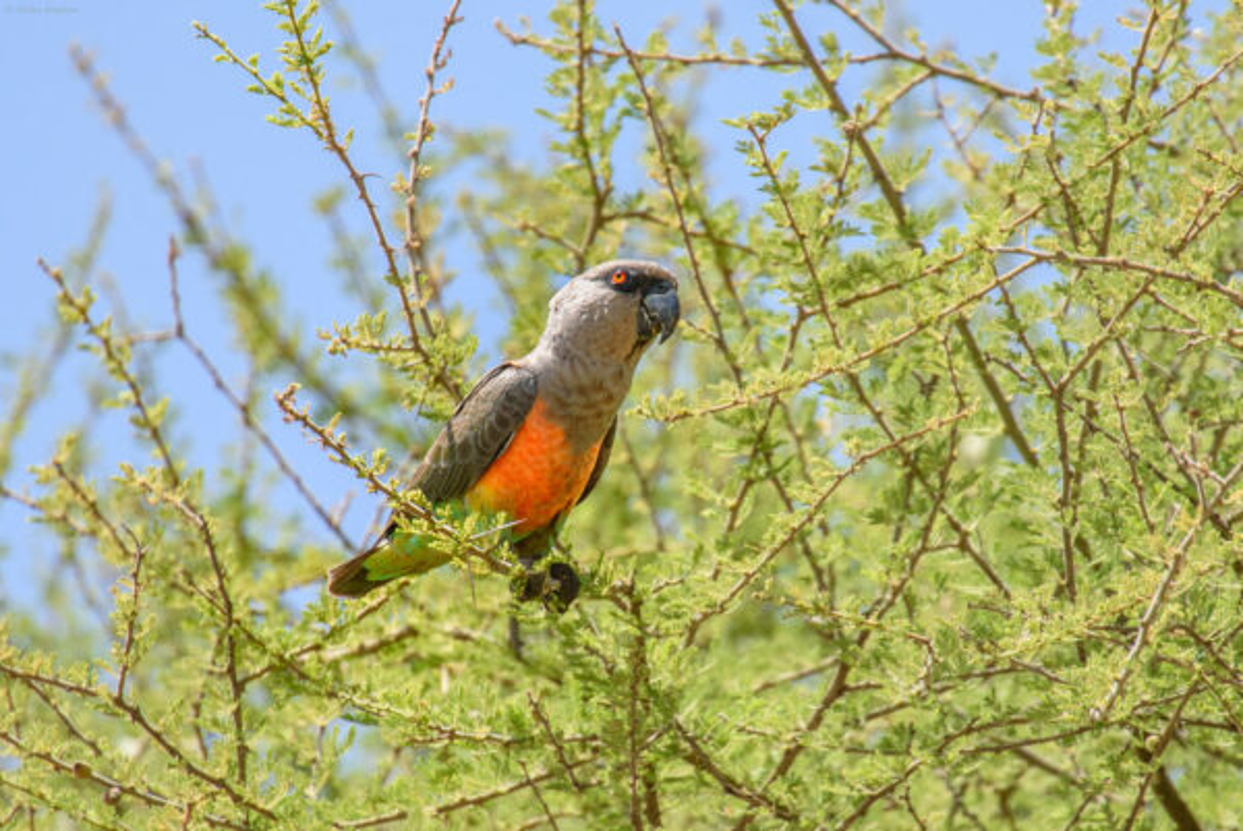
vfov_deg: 2.3
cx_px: 622
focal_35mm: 600
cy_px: 416
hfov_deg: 3.4
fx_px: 20731
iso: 360
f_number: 8
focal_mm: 600
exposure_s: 1/800
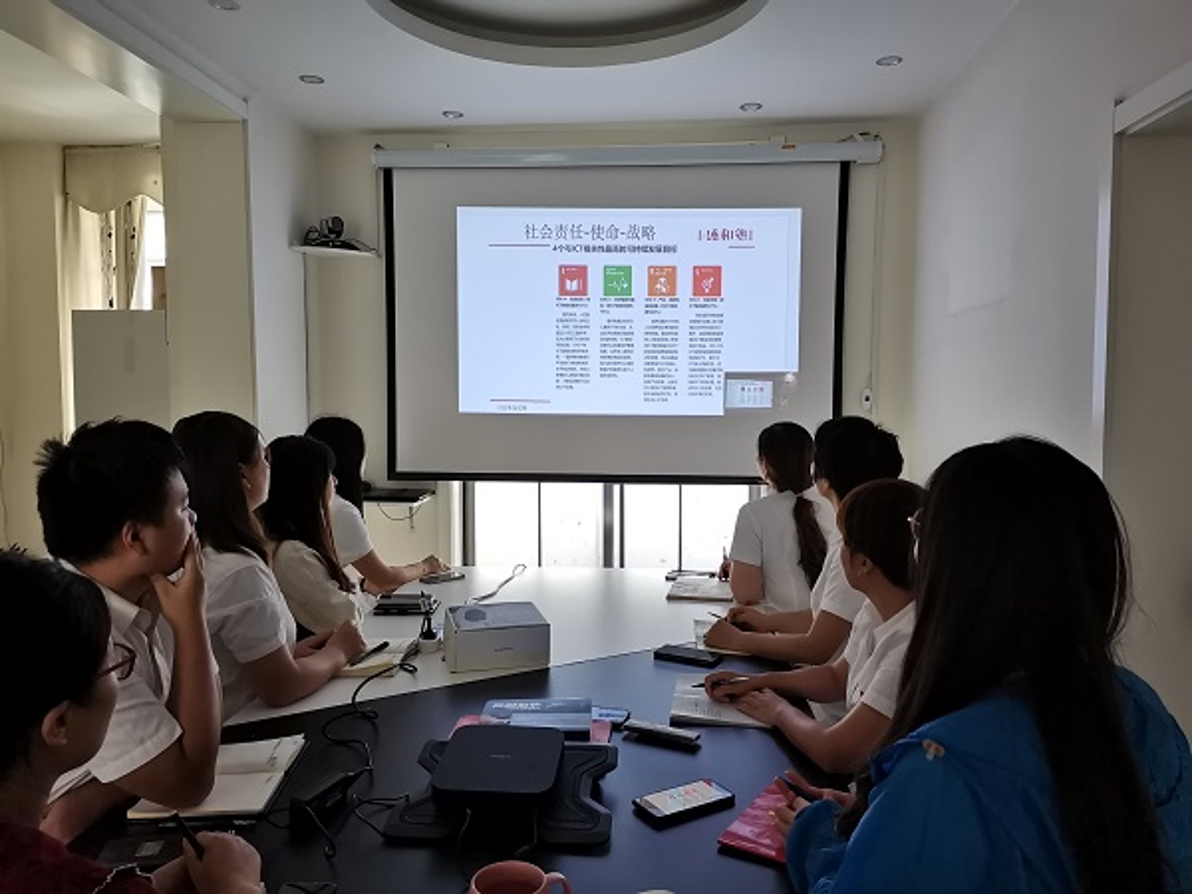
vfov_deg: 53.1
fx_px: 895
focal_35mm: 26
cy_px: 447
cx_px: 596
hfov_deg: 67.3
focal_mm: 4.75
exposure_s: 1/40
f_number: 1.8
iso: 800
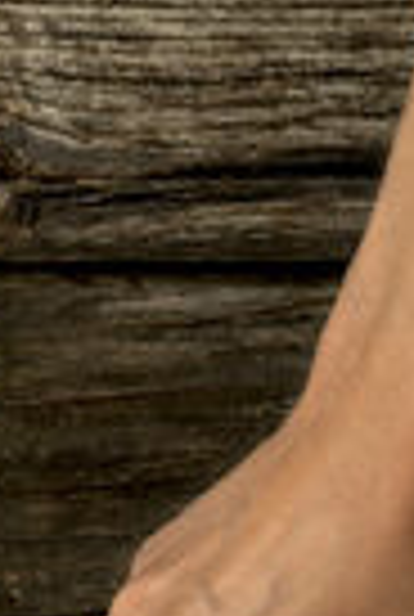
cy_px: 870
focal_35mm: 216
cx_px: -826
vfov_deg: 9.3
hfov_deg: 5.9
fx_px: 3707
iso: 100
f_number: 10
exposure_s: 1/160
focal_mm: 35
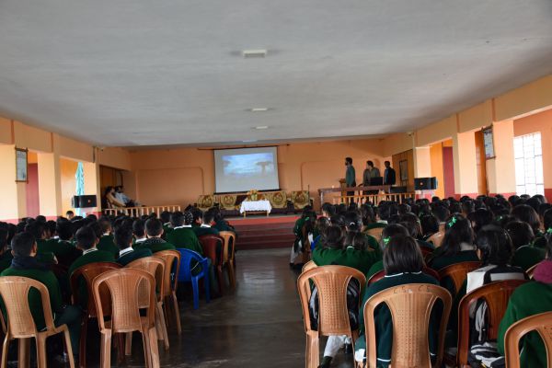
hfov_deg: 53.1
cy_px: 184
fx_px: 552
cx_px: 276
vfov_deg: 36.9
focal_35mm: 36
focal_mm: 24
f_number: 4
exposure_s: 1/60
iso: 560
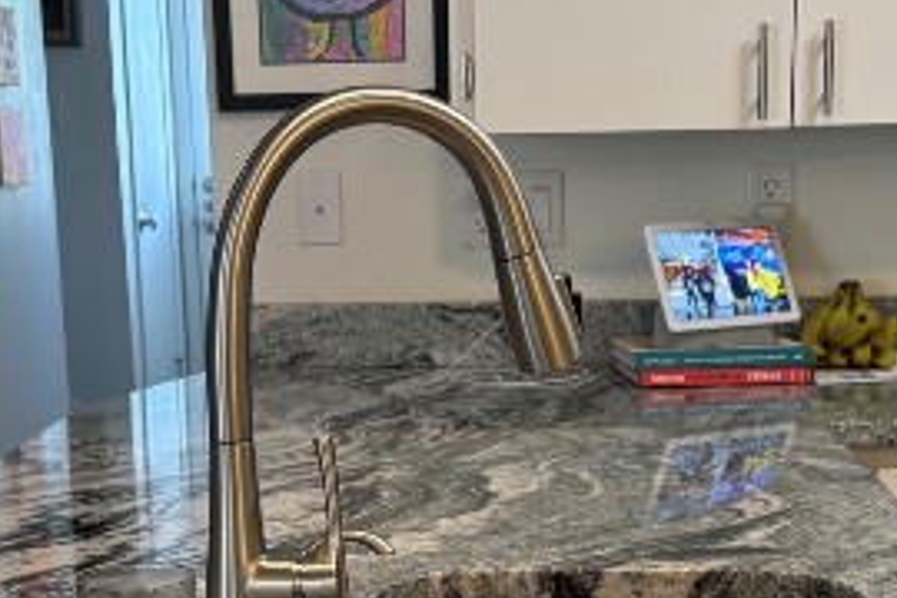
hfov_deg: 26.3
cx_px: 445
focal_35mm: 77
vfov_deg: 17.4
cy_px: 545
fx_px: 1918
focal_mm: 5.96
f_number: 1.6
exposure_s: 1/60
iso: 100
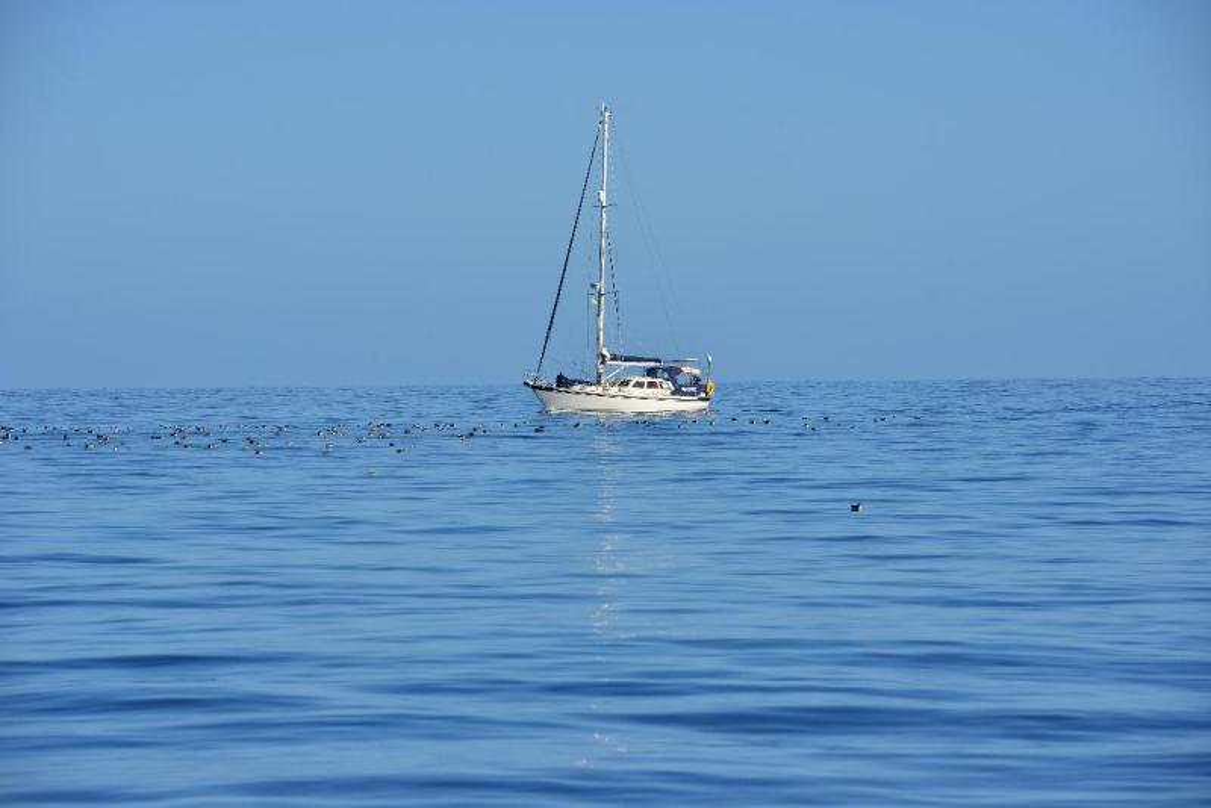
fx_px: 6730
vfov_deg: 6.9
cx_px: 606
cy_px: 404
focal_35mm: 200
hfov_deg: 10.3
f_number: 11
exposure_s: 1/500
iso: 250
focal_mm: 200
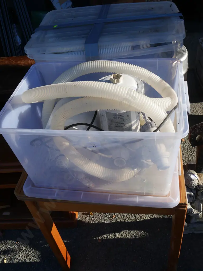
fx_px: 266
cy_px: 136
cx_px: 102
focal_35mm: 34
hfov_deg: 41.8
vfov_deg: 53.9
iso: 200
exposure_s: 1/400
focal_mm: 17
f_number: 7.1
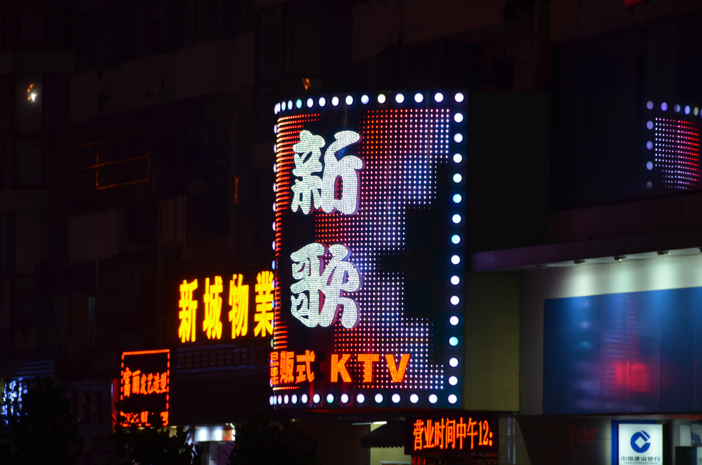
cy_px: 232
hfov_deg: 6.9
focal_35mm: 300
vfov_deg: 4.6
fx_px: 5838
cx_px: 351
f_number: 9
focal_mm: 200
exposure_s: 1/30
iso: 500
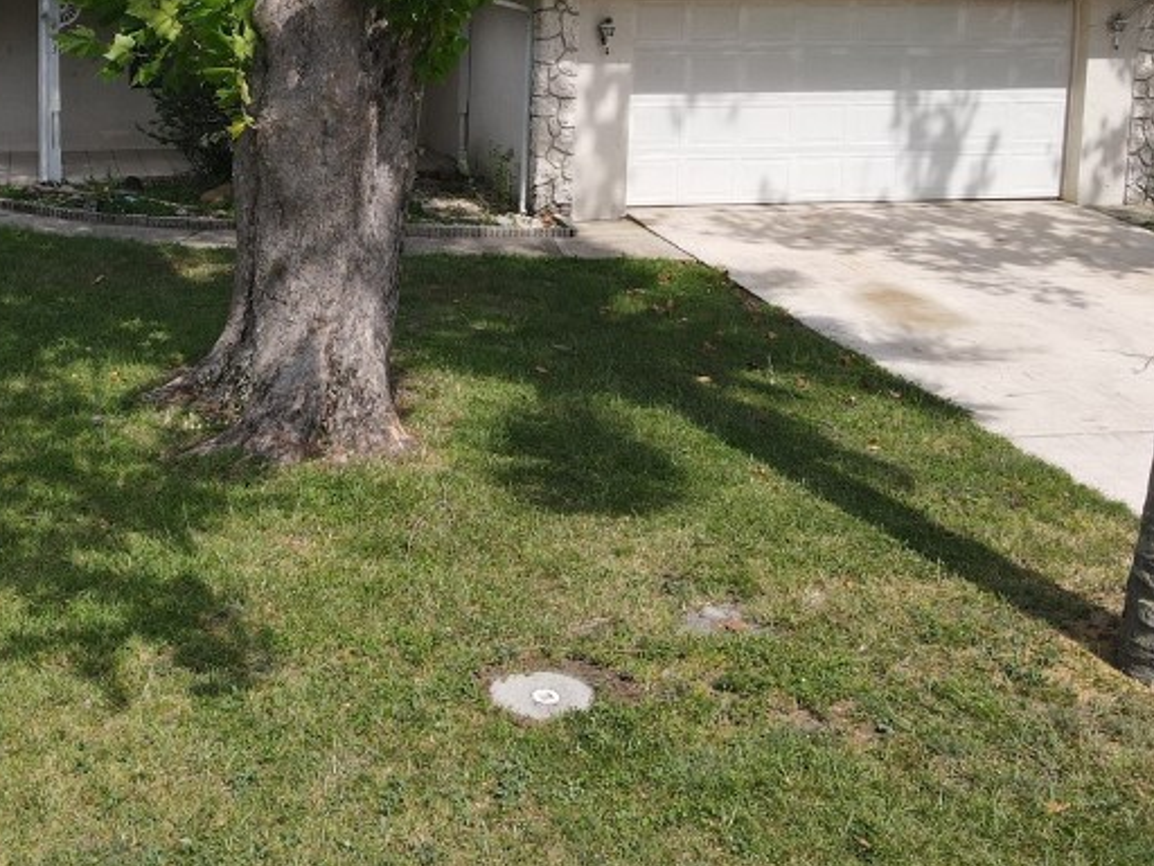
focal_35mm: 48
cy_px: 167
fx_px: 1600
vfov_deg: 29.5
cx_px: 291
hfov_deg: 38.6
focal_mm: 4.5
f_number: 2.8
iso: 100
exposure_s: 1/725
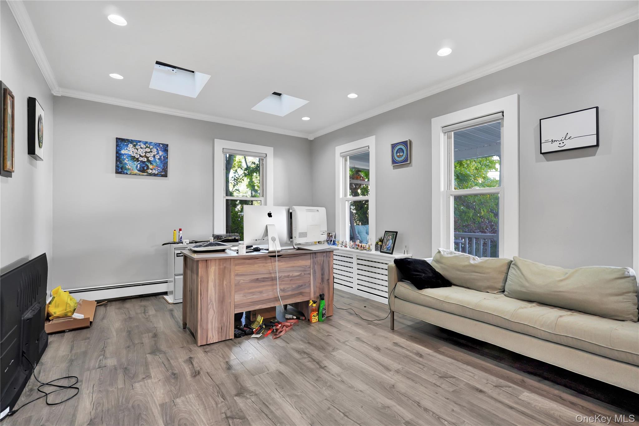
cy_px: 213
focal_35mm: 16
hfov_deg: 95.0
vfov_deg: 72.0
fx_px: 293
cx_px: 320
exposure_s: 1/40
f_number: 1.8
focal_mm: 11
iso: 100
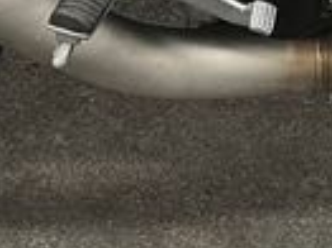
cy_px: -326
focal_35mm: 127
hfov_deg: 14.7
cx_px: 461
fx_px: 1217
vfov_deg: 10.3
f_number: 1.6
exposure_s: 1/50
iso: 200
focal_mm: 5.1
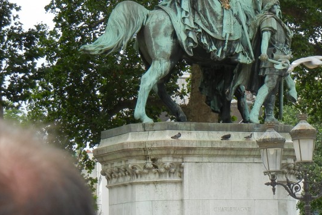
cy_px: 24
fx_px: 1377
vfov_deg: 8.9
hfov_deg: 13.3
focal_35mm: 154
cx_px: 249
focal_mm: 13.9
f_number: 4.3
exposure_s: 1/328
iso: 160
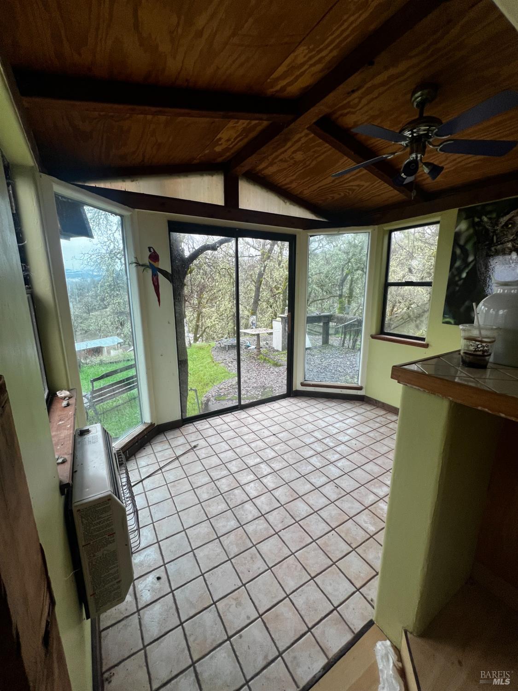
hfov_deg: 89.9
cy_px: 346
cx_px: 259
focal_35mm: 13
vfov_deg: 106.2
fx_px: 259
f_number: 1.8
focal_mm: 1.57
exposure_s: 1/99
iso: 100
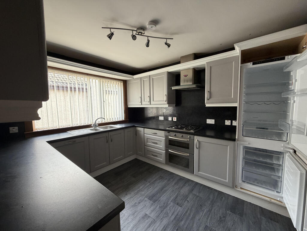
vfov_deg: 85.7
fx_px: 124
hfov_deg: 102.1
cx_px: 154
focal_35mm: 14
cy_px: 116
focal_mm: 2.22
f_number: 2.2
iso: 250
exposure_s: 1/121
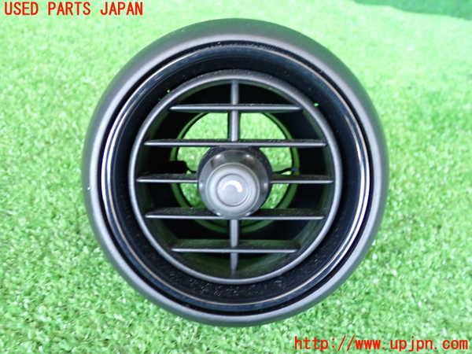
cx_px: 236
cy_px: 177
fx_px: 491
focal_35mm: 36
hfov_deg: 51.4
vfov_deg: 39.7
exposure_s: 1/40
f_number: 2.5
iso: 400
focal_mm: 6.37
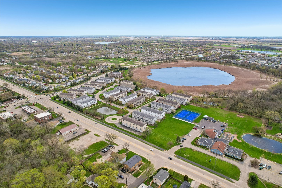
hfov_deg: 78.6
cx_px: 141
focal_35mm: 22
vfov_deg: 57.2
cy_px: 94
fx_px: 172
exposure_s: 1/500
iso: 110
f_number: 2.8
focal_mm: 8.4
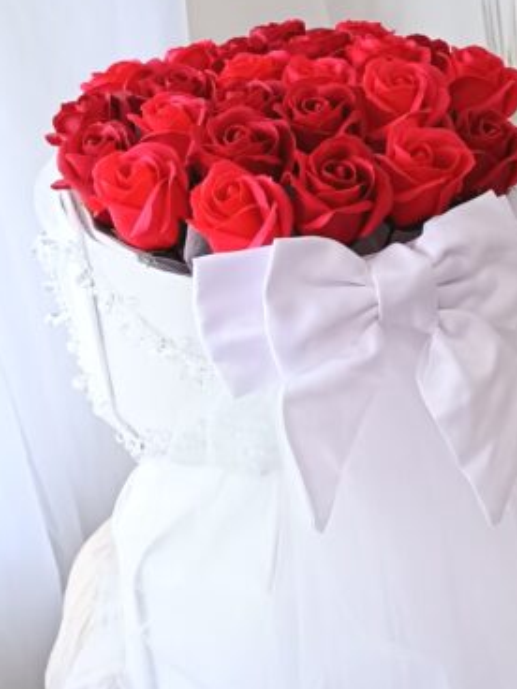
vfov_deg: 26.6
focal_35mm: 73
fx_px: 1454
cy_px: 440
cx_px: 384
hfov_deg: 20.0
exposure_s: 1/50
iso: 588
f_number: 1.75
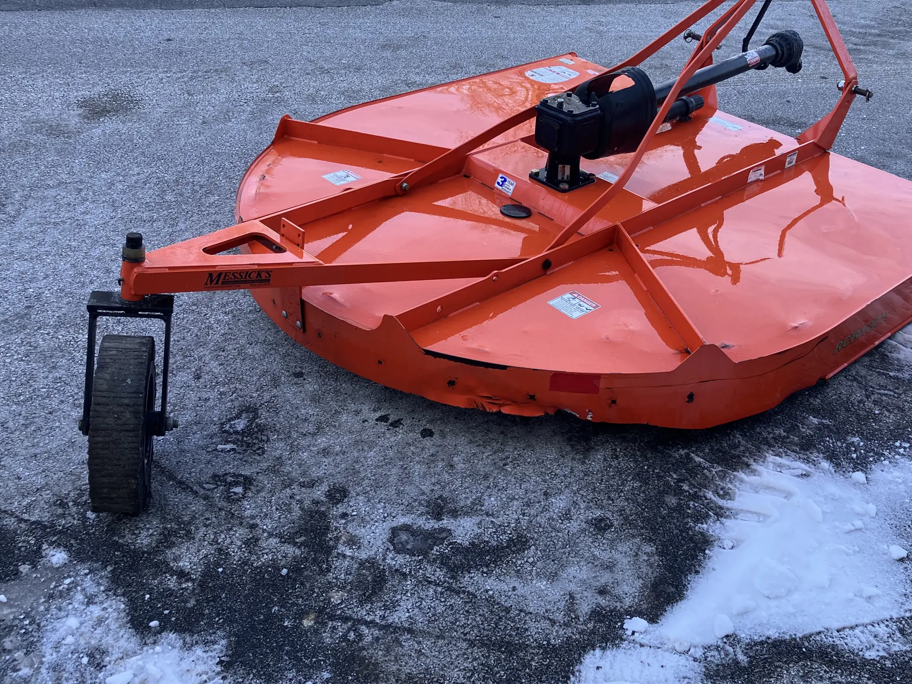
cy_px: 308
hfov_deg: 49.9
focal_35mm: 37
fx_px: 975
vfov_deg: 38.6
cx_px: 538
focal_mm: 3.99
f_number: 1.8
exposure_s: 1/471
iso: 32
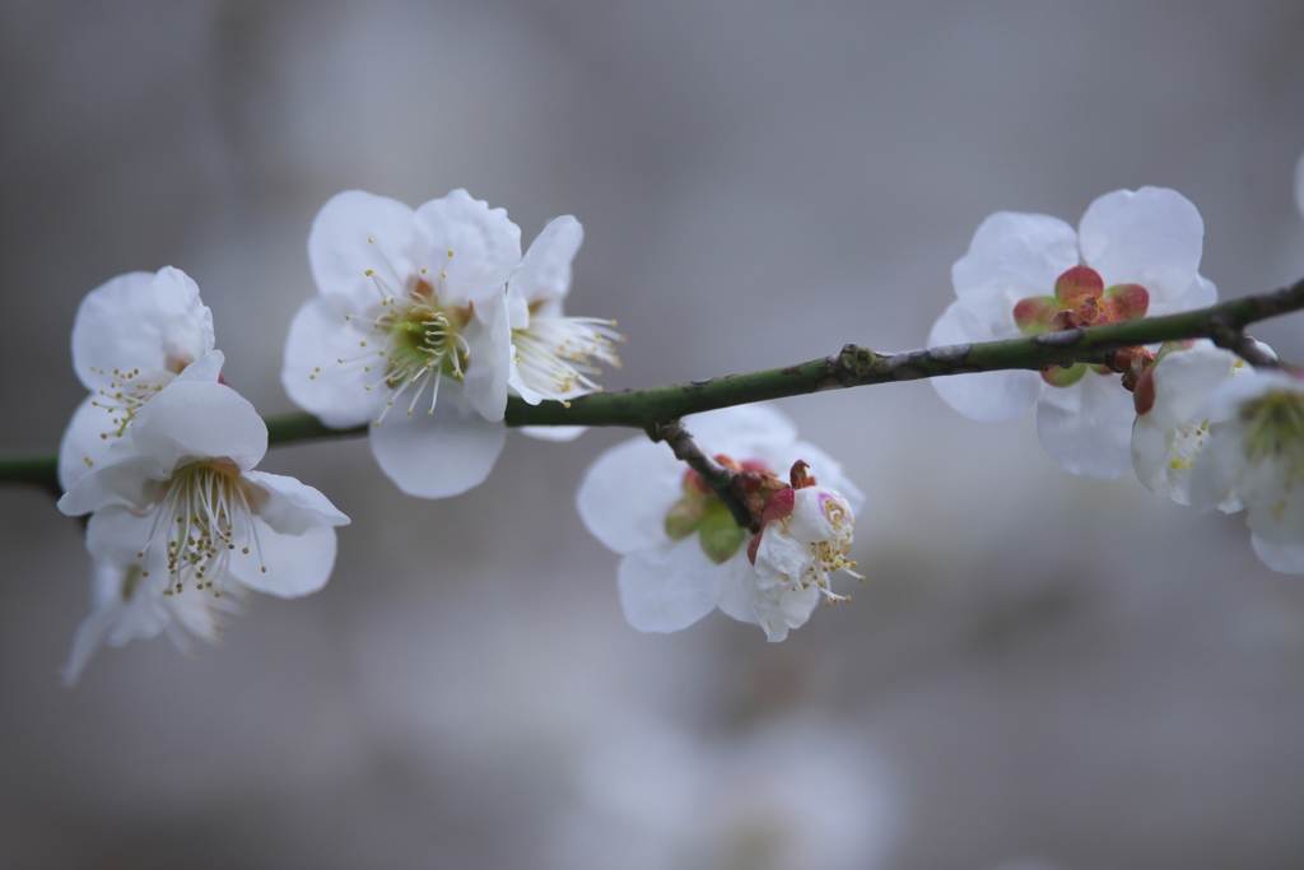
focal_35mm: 300
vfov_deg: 4.6
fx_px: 10867
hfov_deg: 6.9
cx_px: 652
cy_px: 435
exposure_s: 1/4000
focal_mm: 300
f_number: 4
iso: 400
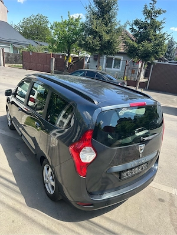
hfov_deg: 56.8
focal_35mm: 24
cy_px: 118
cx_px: 88
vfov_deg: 71.6
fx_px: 164
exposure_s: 1/962
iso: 80
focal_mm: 6.86
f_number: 1.78
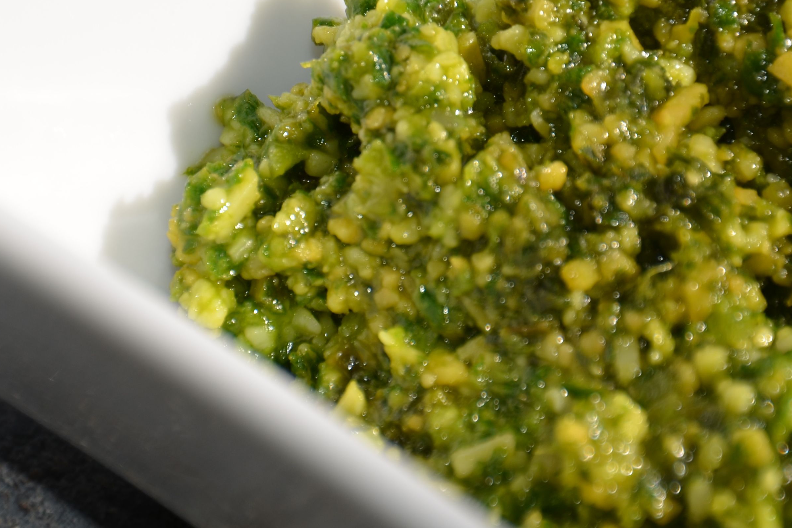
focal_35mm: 828
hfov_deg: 2.5
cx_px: 491
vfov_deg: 1.7
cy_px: 24
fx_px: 18215
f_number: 8
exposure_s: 1/250
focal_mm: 270
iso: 100
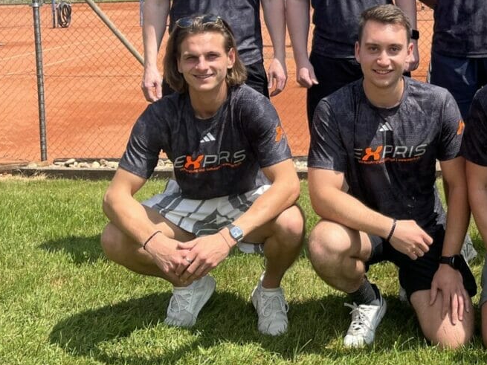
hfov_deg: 30.1
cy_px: 28
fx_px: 858
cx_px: 454
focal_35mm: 61
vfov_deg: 23.3
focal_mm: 5.1
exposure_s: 1/2268
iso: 50
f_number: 1.6
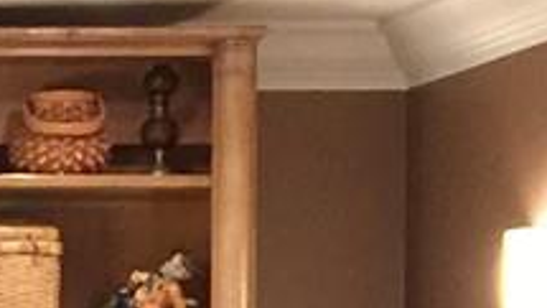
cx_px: -791
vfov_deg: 5.1
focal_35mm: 235
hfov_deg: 8.4
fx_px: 3409
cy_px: 494
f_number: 2.2
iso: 125
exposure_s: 1/15
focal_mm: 4.15
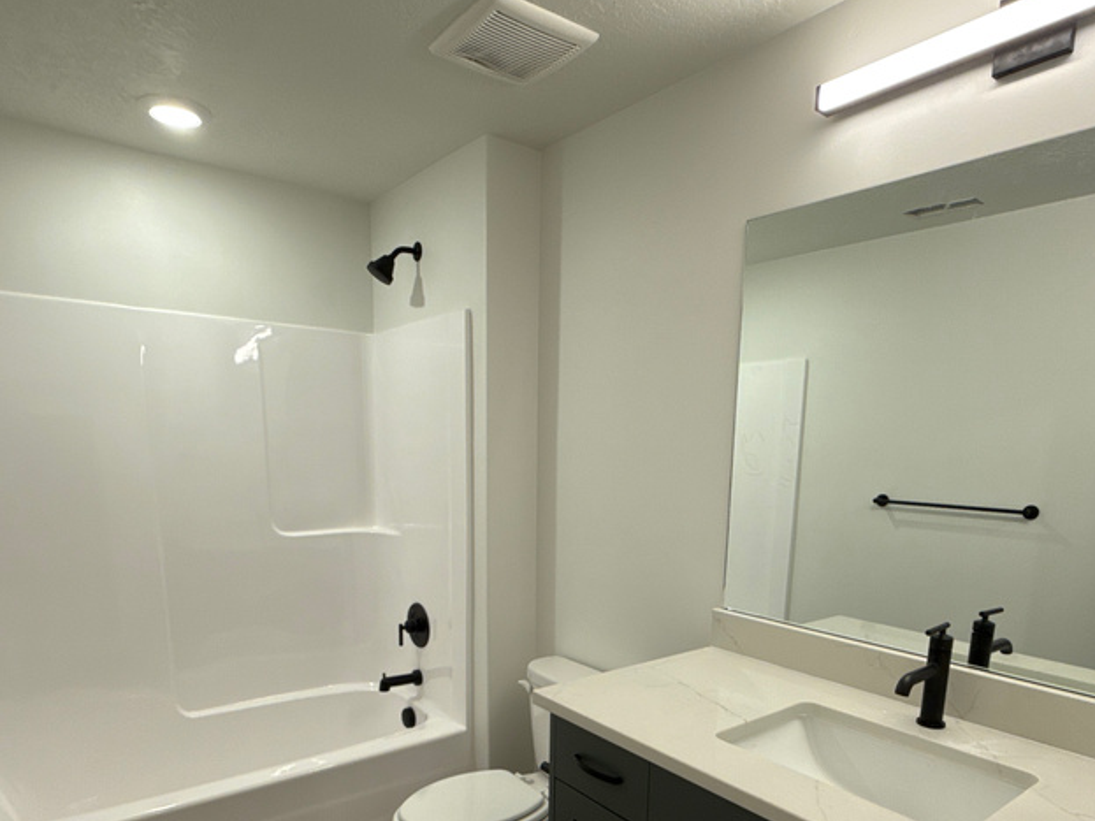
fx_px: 727
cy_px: 582
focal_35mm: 23
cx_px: 562
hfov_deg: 73.9
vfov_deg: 56.8
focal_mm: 2.22
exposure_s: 1/120
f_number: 2.2
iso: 100
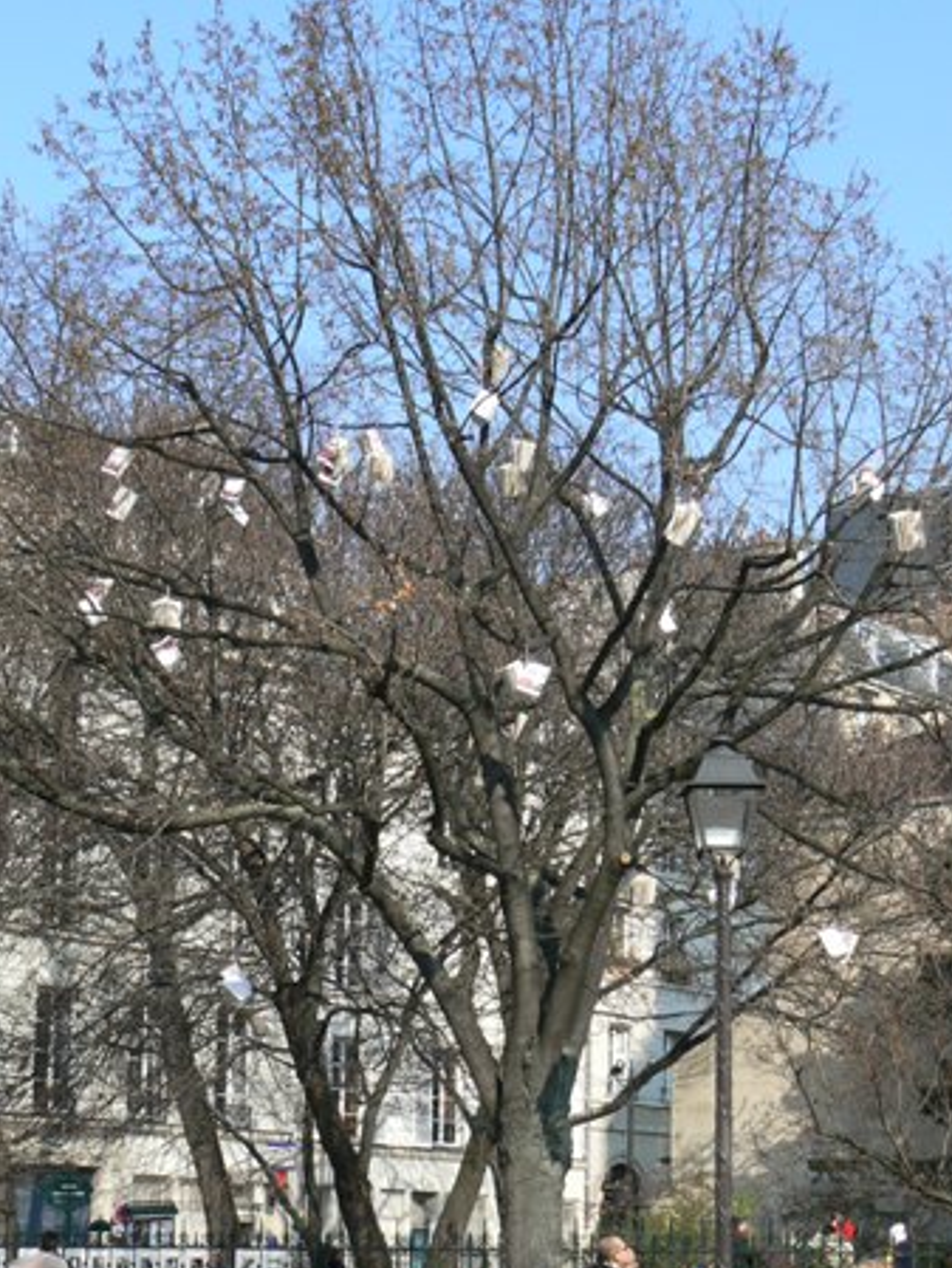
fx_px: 2822
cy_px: 765
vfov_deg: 25.3
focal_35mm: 77
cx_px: 359
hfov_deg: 19.1
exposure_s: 1/320
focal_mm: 8.9
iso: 80
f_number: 5.6
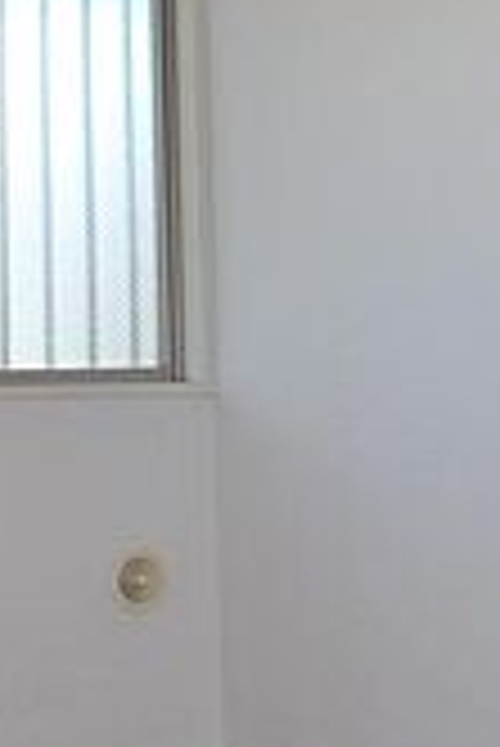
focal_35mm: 78
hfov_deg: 17.5
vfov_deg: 25.3
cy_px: 94
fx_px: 1621
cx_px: 259
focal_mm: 18
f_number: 4
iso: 100
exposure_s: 1/200
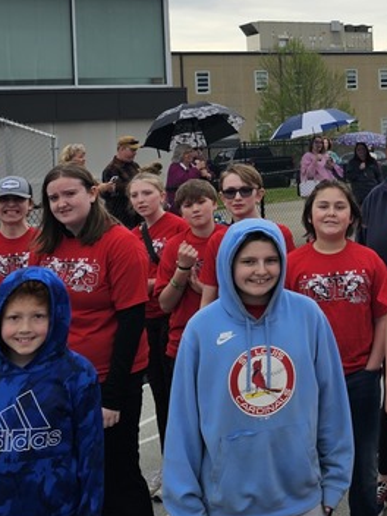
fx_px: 999
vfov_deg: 28.2
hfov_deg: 20.4
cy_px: 84
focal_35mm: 67
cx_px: 479
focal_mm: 6.3
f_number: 1.7
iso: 10
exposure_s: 1/203
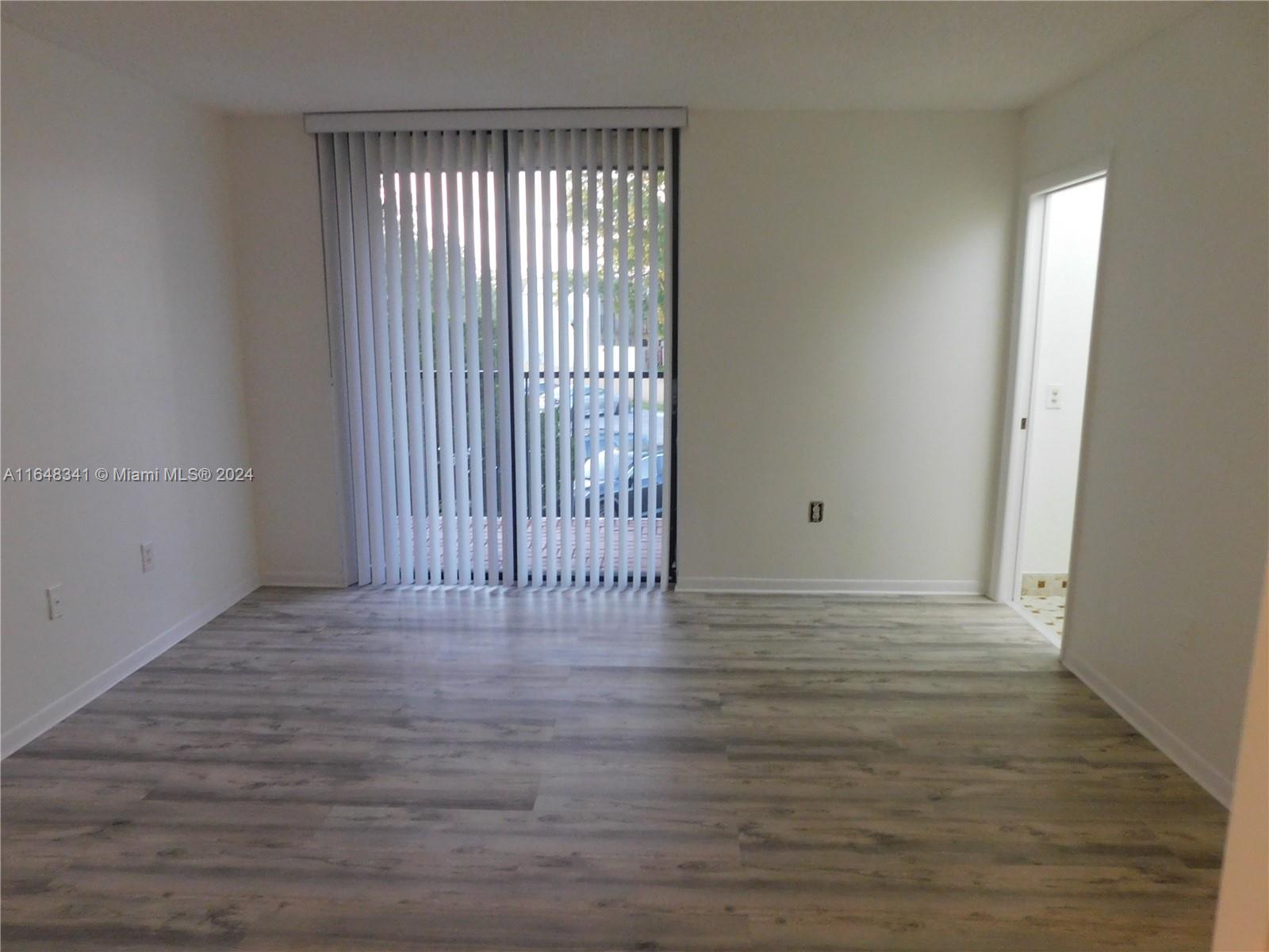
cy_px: 476
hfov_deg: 71.6
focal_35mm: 24
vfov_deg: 56.8
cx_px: 634
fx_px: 880
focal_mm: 4.1
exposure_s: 1/30
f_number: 3
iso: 400
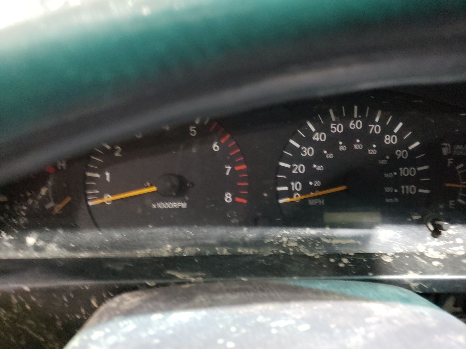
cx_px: 233
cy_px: 174
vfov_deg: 53.1
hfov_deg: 67.3
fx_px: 350
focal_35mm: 26
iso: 553
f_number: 1.5
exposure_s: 1/24
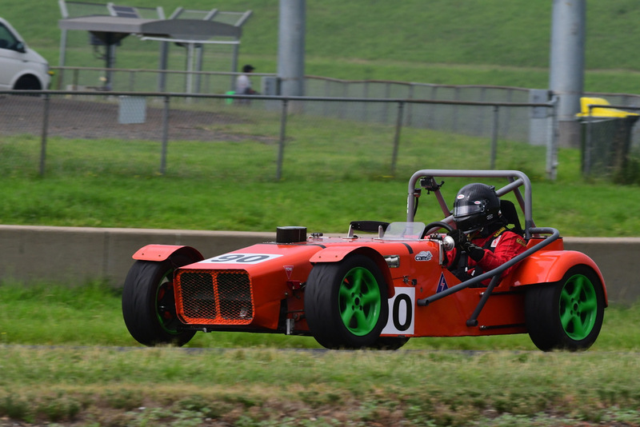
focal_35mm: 390
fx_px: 6935
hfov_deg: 5.3
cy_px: 214
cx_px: 320
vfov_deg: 3.5
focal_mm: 260
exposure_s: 1/640
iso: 800
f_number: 11
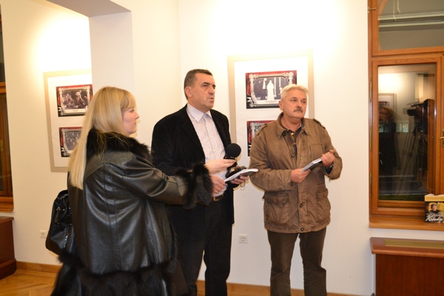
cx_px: 222
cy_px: 148
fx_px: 370
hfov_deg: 61.9
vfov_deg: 43.6
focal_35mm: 30
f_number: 3.8
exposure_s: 1/60
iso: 1800
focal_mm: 20
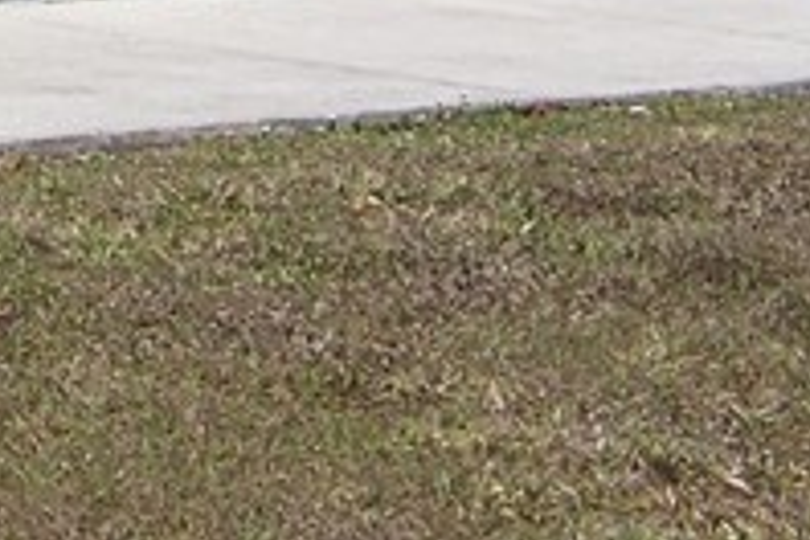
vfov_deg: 6.9
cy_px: -438
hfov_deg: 9.9
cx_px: -745
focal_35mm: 194
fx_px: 4365
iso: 64
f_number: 4
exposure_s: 1/800
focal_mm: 5.85
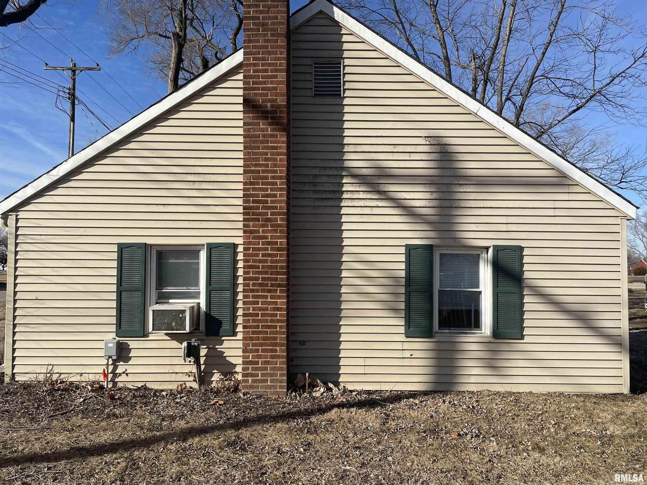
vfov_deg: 53.1
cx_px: 324
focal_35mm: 26
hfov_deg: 67.3
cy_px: 242
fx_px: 486
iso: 32
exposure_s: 1/4132
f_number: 1.6
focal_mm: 4.2
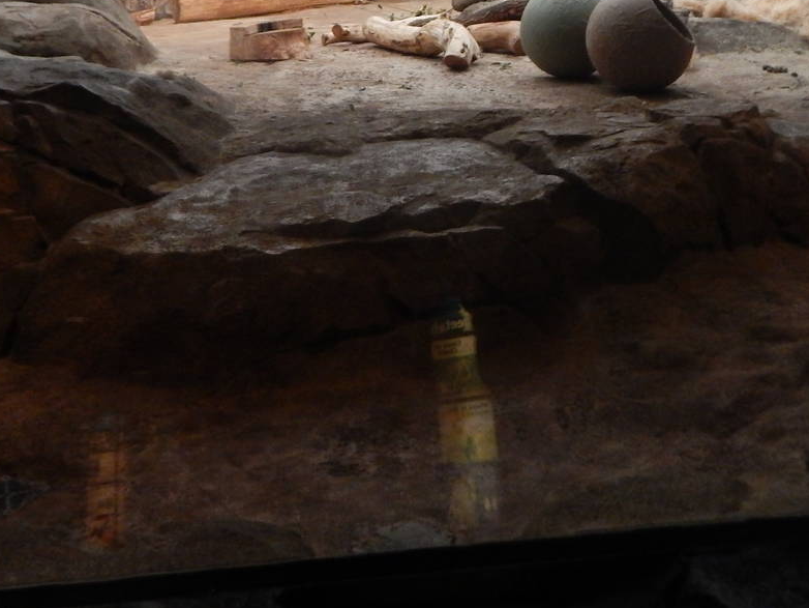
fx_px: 1052
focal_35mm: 45
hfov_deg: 42.1
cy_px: 67
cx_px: 384
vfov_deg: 30.8
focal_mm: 4
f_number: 3
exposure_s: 1/100
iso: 400
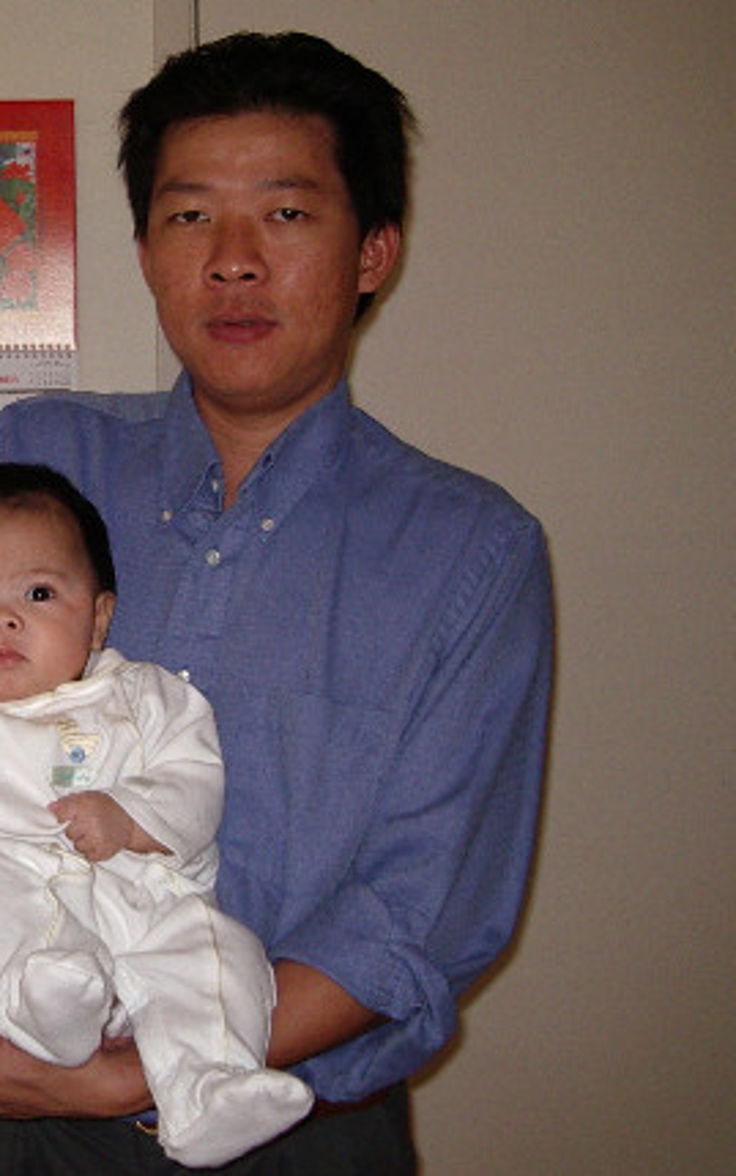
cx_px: -30
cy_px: 550
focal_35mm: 60
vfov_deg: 34.0
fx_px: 1924
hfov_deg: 20.8
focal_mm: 5.8
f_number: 2.6
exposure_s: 1/60
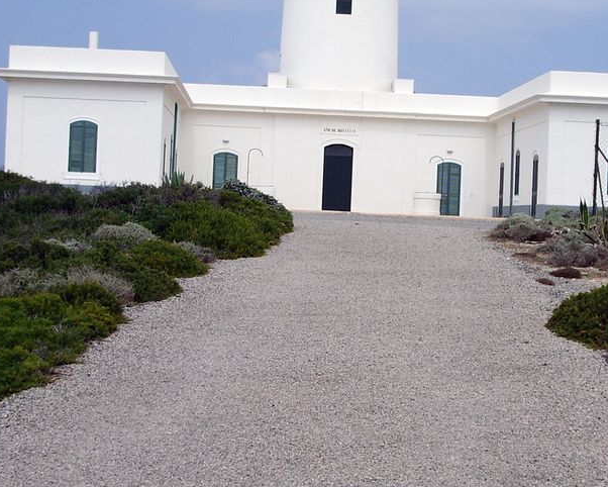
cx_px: 391
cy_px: 188
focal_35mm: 83
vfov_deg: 18.5
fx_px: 1494
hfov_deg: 22.9
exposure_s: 1/500
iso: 50
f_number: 5
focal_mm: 8.2
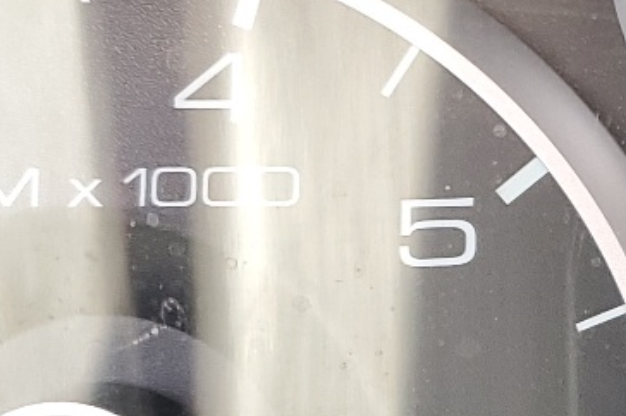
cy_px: 388
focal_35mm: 119
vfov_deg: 11.4
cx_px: 925
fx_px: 2067
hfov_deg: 15.9
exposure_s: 1/60.2
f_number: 1.5
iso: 61
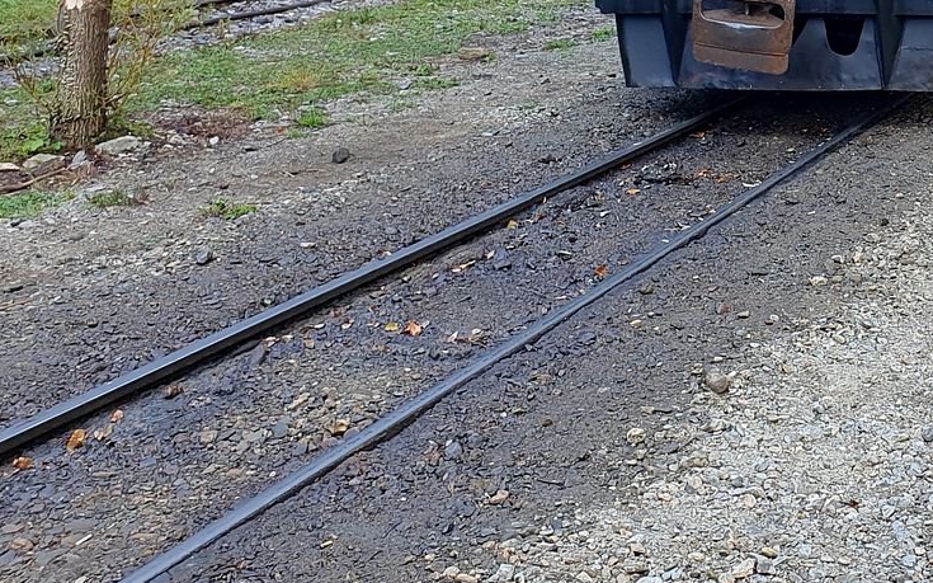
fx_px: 1525
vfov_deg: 19.9
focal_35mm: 60
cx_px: 908
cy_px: -173
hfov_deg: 31.7
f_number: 2.4
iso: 50
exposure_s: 1/111
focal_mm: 4.32
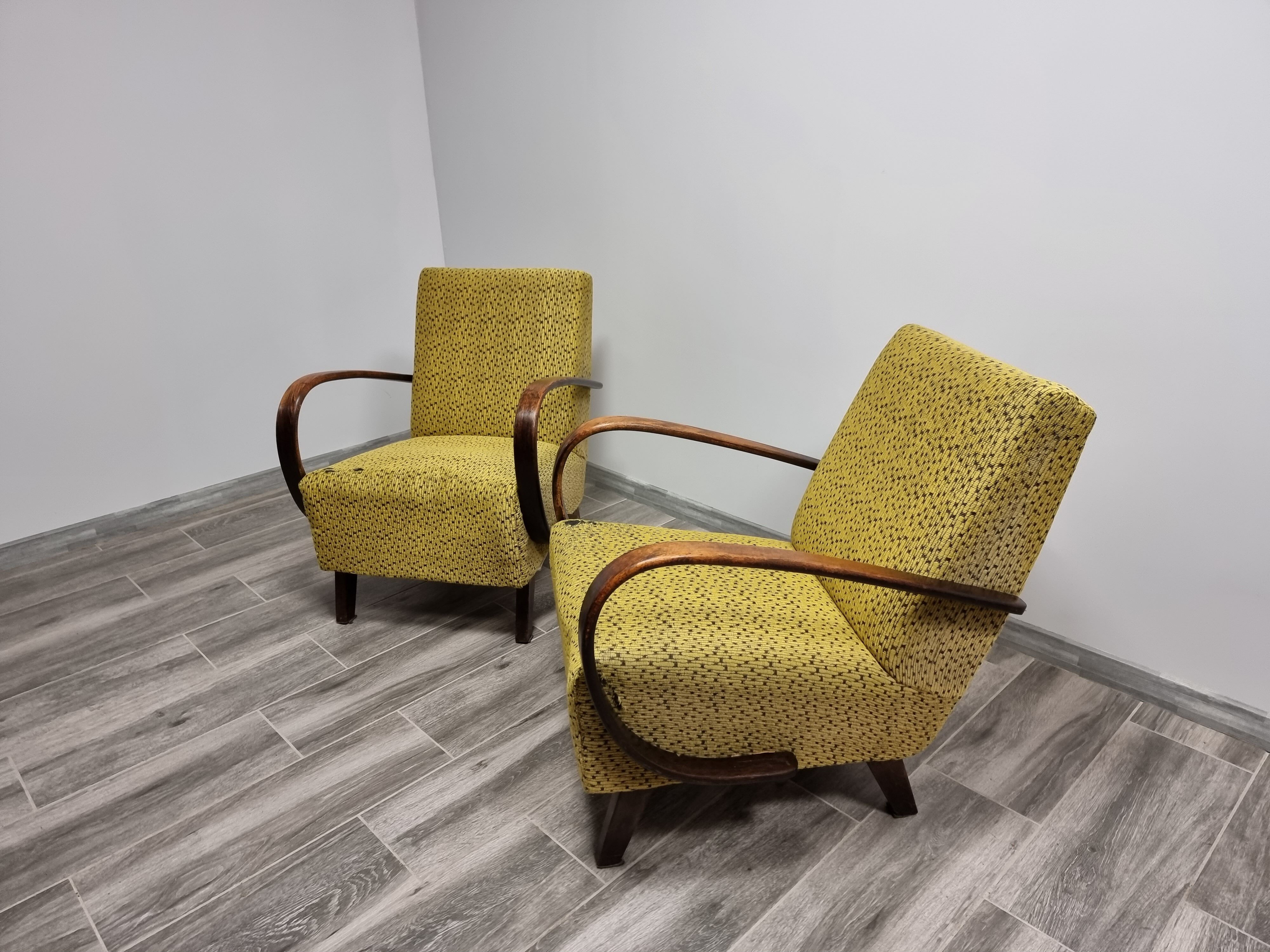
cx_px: 635
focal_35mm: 24
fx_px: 881
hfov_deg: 71.6
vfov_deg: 56.8
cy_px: 476
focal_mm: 6.7
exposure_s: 1/50
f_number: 1.8
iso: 200
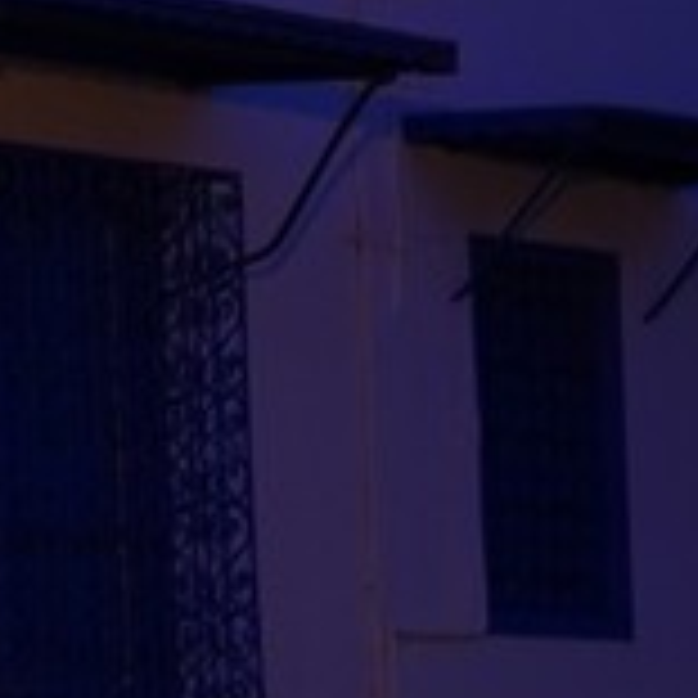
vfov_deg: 8.1
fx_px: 4950
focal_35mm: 217
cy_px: 554
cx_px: -1914
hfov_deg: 6.7
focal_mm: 33
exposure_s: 1/6
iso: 800
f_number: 4.5
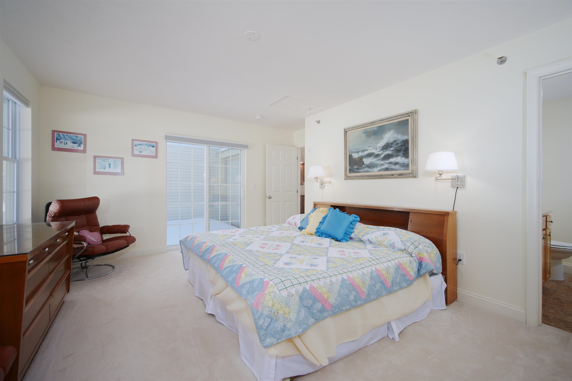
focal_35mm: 15
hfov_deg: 100.4
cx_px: 286
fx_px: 238
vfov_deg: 77.3
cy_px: 190
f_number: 7.1
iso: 320
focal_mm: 15
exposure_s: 1/4
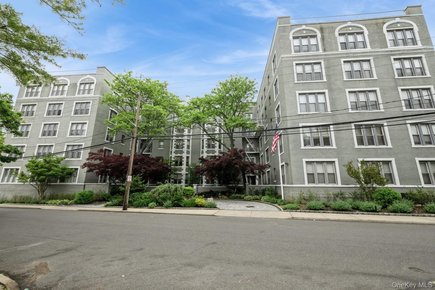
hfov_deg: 104.3
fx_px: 169
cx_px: 218
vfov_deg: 81.2
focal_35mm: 14
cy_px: 145
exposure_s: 1/320
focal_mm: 14
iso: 400
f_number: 11
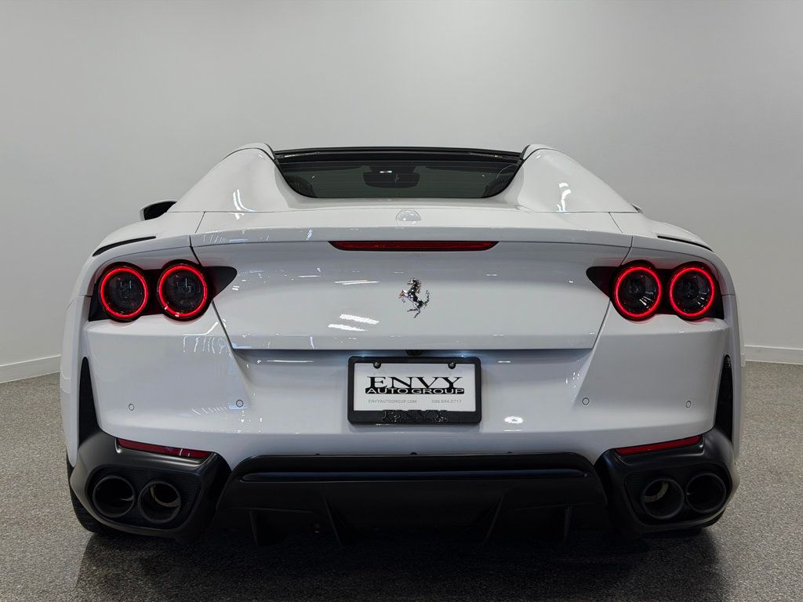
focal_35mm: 48
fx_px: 1113
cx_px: 402
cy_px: 301
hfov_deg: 39.7
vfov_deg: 30.3
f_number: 1.78
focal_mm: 6.76
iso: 64
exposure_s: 1/503
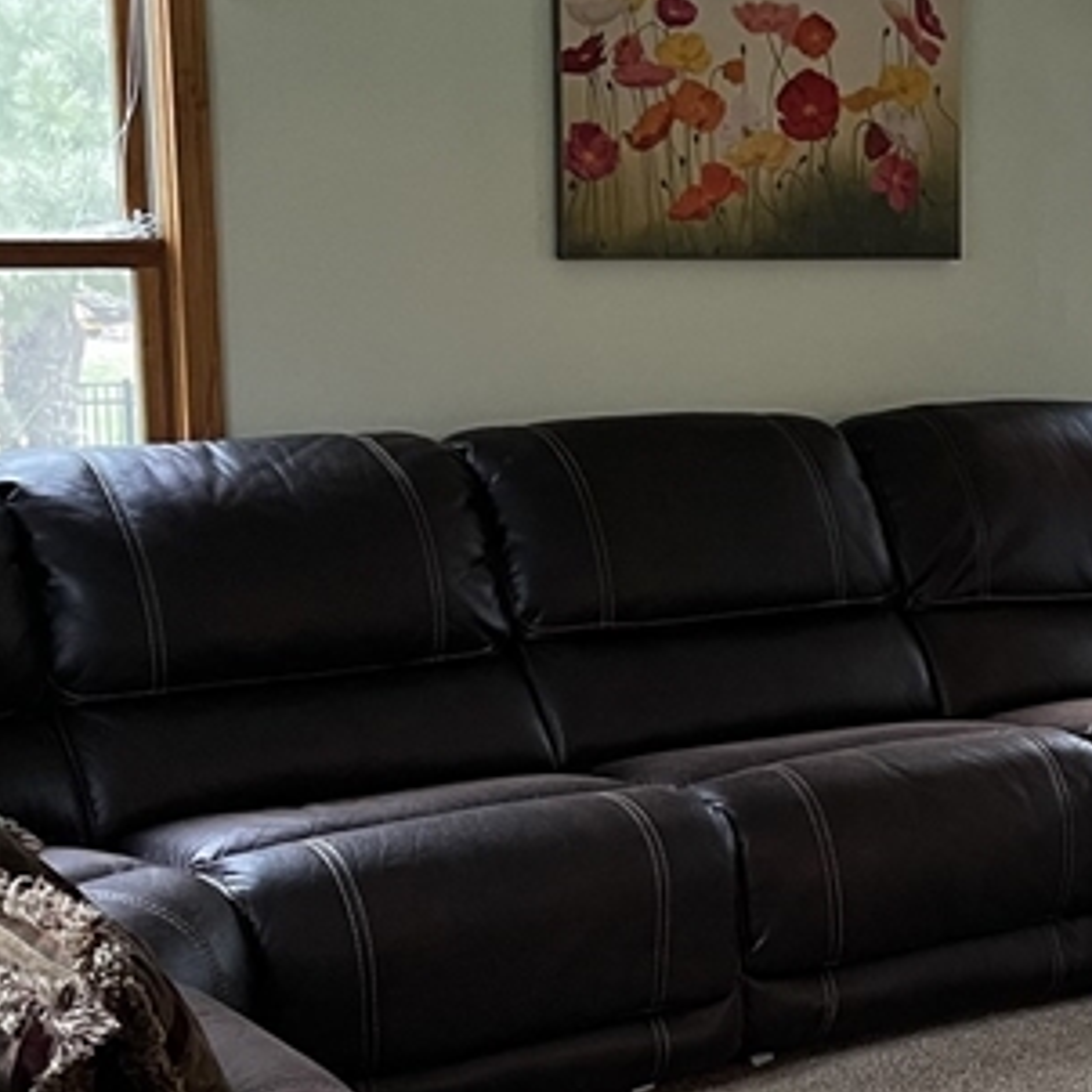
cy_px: 691
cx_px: 1298
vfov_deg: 22.1
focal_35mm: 78
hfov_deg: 20.8
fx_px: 2784
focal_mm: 5.1
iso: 250
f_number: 1.6
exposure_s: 1/60
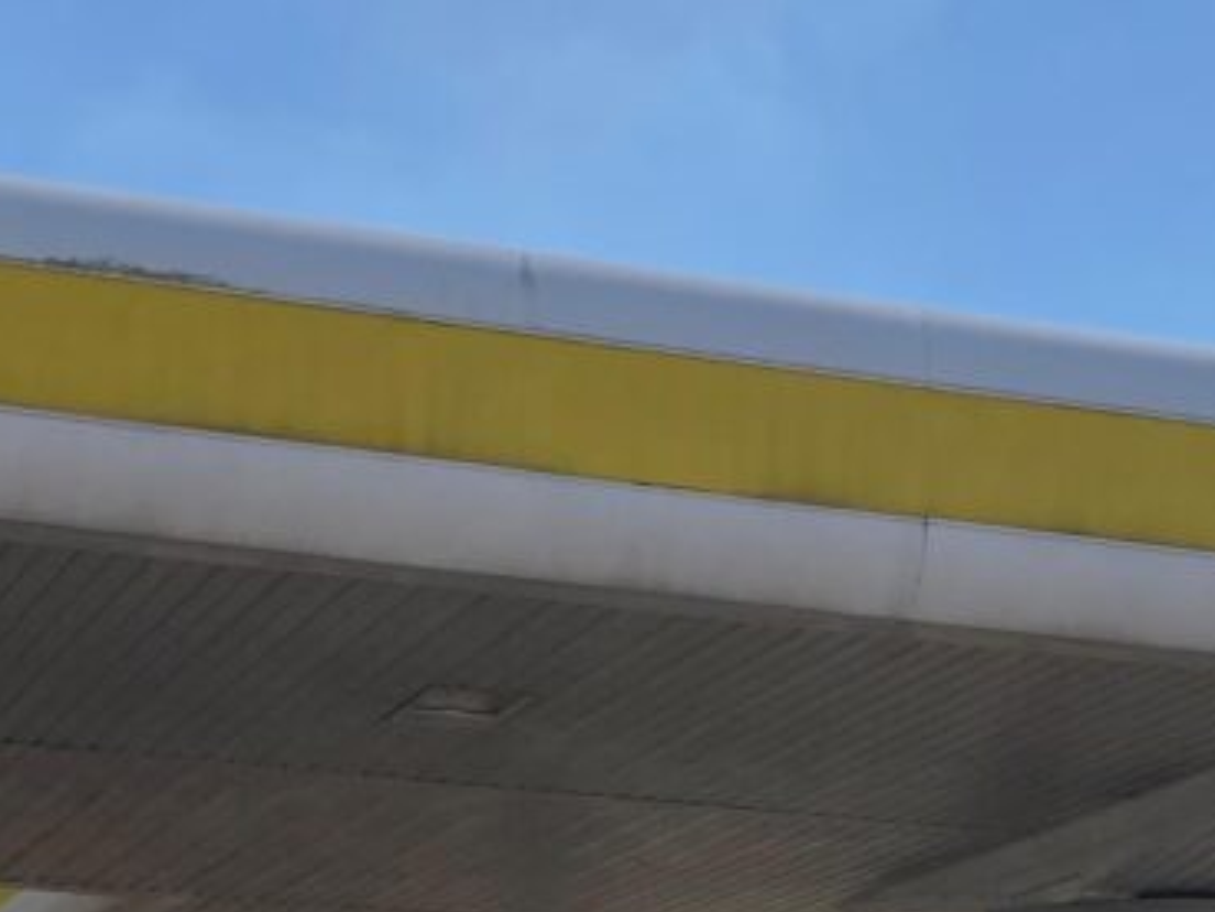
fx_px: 4107
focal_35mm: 117
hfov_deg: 16.7
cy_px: 895
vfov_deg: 12.5
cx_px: 974
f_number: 1.8
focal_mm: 3.99
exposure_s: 1/3436
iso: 20
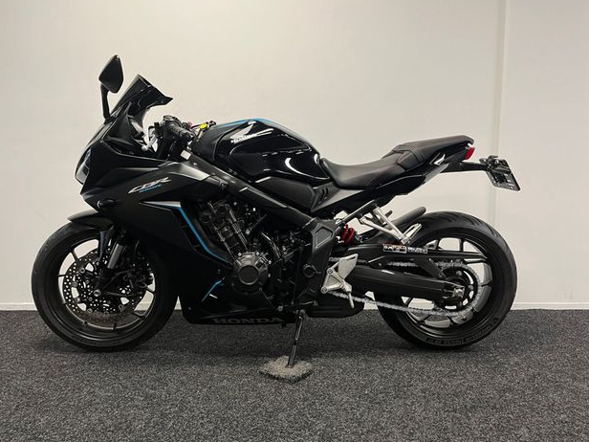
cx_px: 287
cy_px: 223
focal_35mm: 27
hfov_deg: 65.3
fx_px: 459
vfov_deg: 51.4
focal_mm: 5.1
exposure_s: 1/50
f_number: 1.6
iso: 100
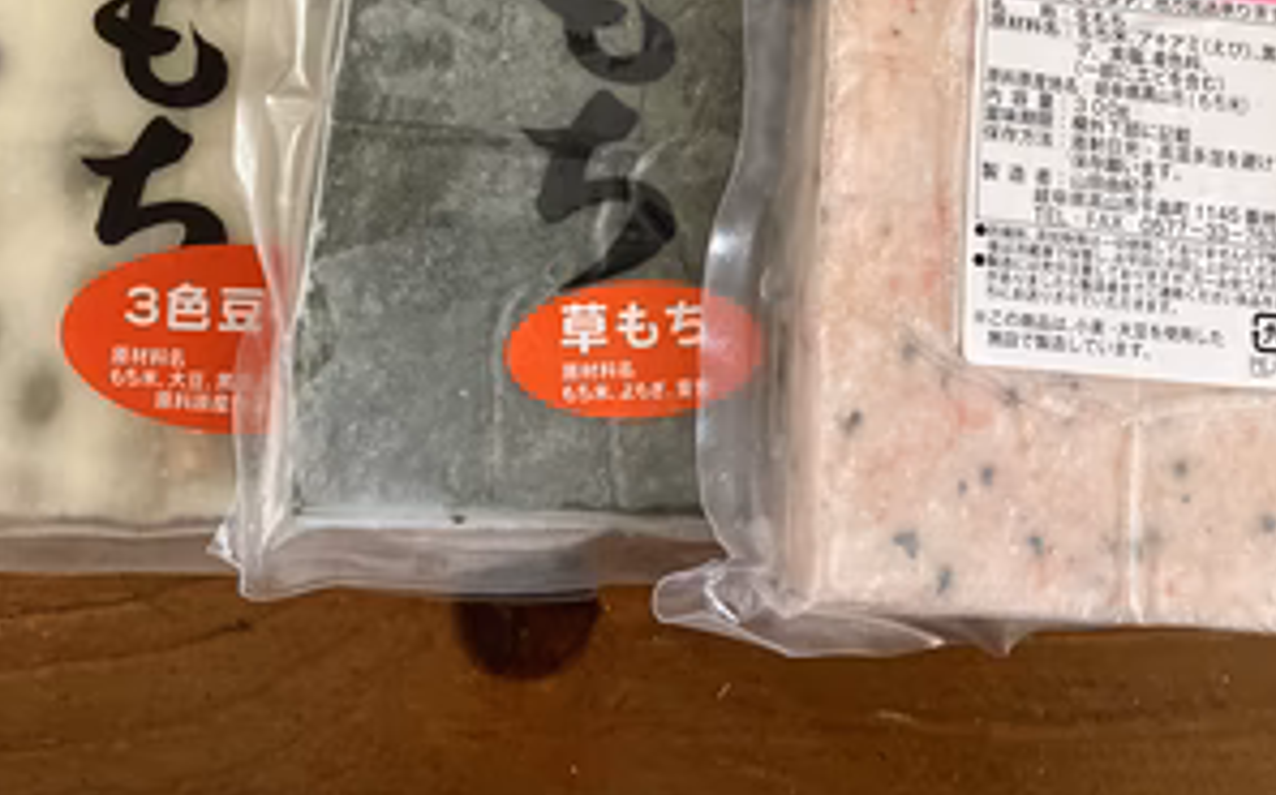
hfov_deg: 49.3
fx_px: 1390
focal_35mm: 40
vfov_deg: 29.3
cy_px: -47
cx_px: 640
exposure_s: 1/39
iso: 400
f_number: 1.8
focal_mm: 3.99
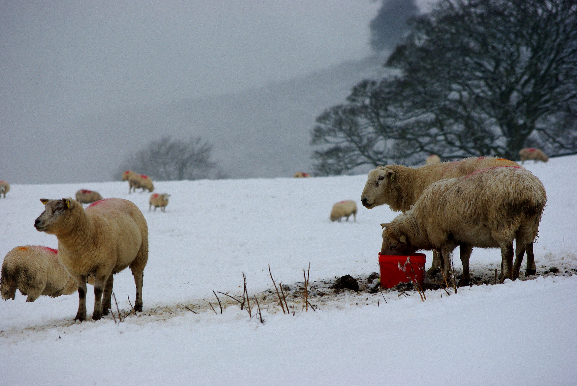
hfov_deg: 8.6
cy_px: 193
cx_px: 288
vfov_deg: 5.7
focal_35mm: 240
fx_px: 3851
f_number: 8
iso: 100
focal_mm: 160
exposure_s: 1/180
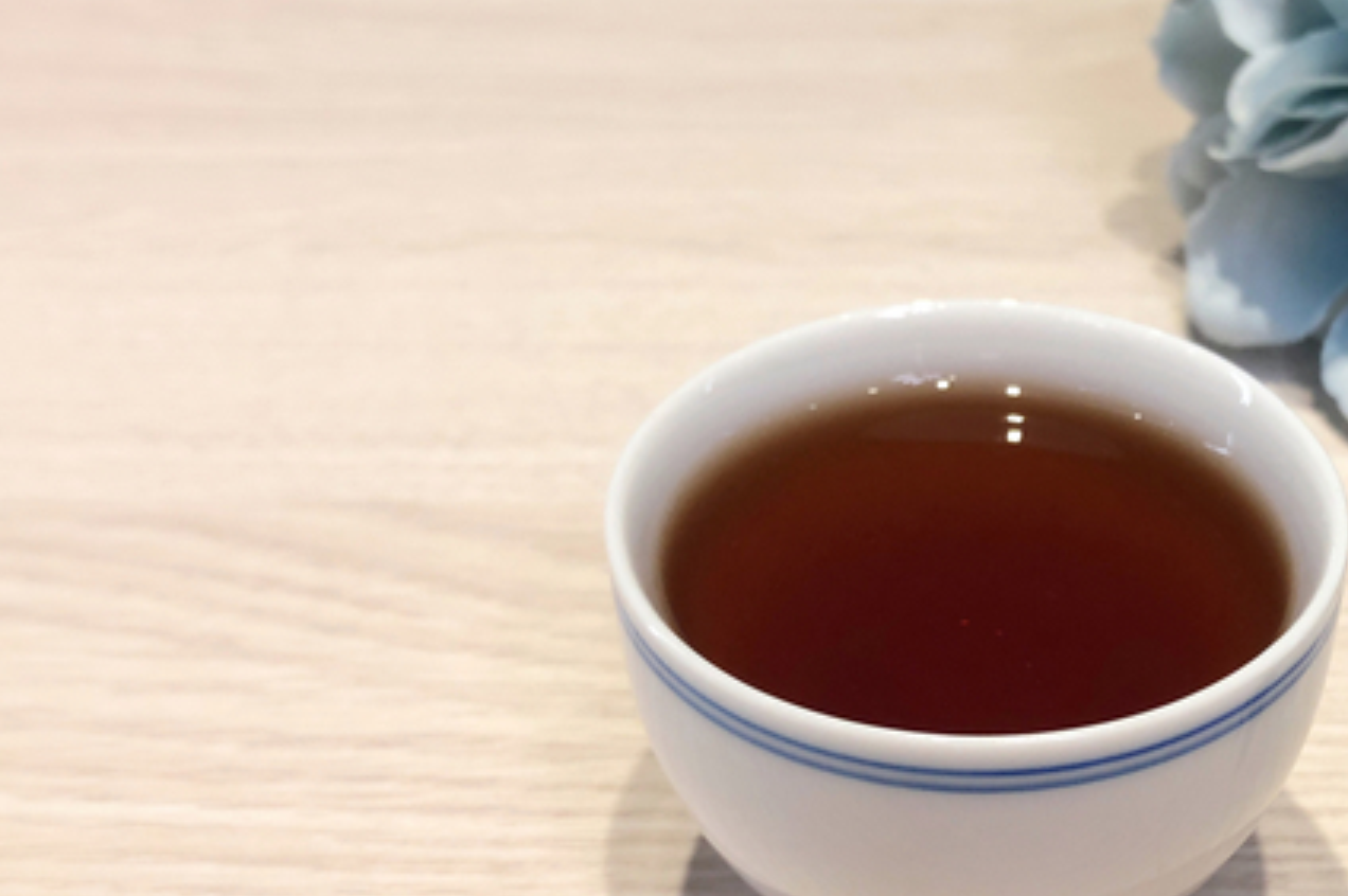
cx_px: 976
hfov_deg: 35.6
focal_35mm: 55
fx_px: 2058
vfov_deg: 24.5
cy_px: 305
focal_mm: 3.99
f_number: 1.8
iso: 32
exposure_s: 1/33
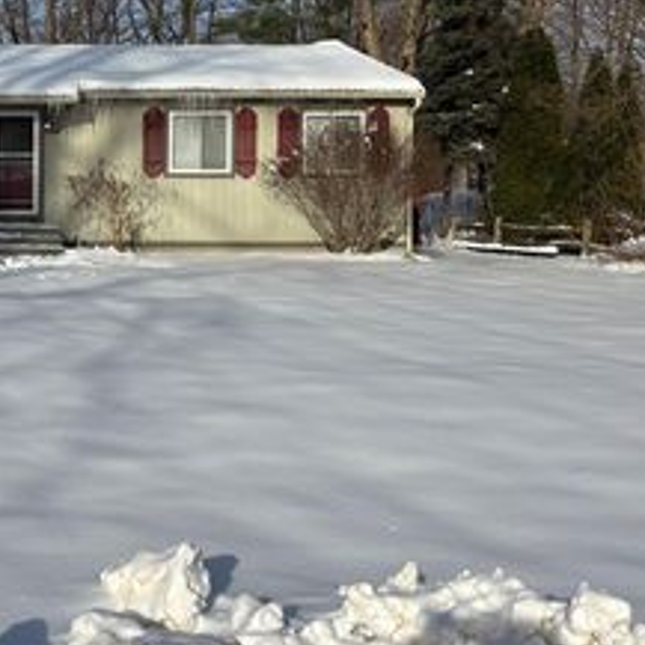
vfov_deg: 31.9
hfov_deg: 29.1
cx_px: -68
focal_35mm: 53
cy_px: 215
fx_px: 1117
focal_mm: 5.96
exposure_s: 1/7194
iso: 50
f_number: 1.6
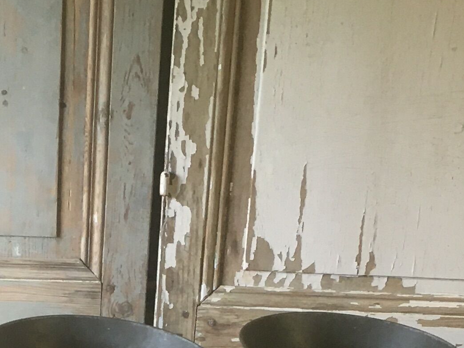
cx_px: 164
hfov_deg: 17.5
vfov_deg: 12.6
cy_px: 523
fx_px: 1501
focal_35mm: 112
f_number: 2.2
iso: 100
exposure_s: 1/33
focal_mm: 4.15
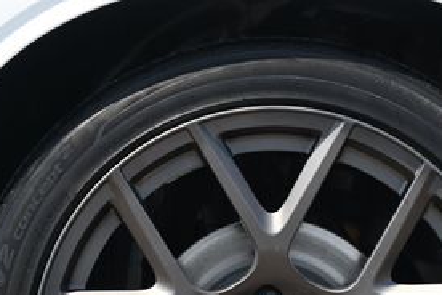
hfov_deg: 15.5
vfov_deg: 10.2
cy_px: 340
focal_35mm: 132
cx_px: 258
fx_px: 1621
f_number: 5.6
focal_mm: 38
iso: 320
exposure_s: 1/250
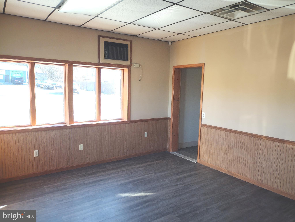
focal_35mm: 27
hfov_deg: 65.3
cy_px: 111
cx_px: 148
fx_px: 230
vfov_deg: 51.4
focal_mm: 4.71
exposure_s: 1/136
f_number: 1.7
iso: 100
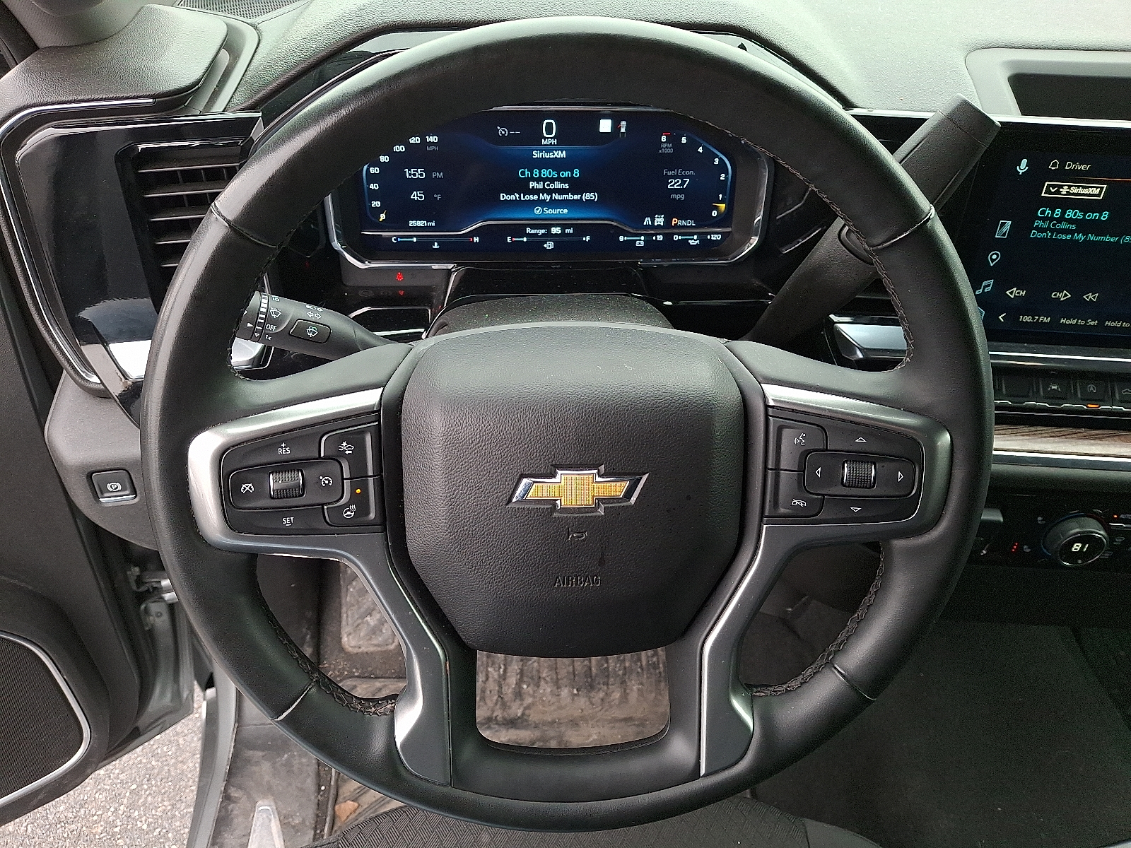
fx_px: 817
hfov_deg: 69.4
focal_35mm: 25
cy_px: 424
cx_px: 566
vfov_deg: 54.9
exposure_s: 1/120
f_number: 1.8
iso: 71
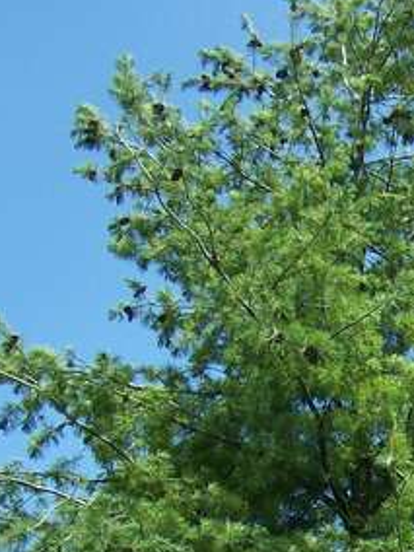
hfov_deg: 13.4
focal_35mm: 107
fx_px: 1706
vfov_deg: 17.8
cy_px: 603
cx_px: 513
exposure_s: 1/1000
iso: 80
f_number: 2.8
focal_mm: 6.3
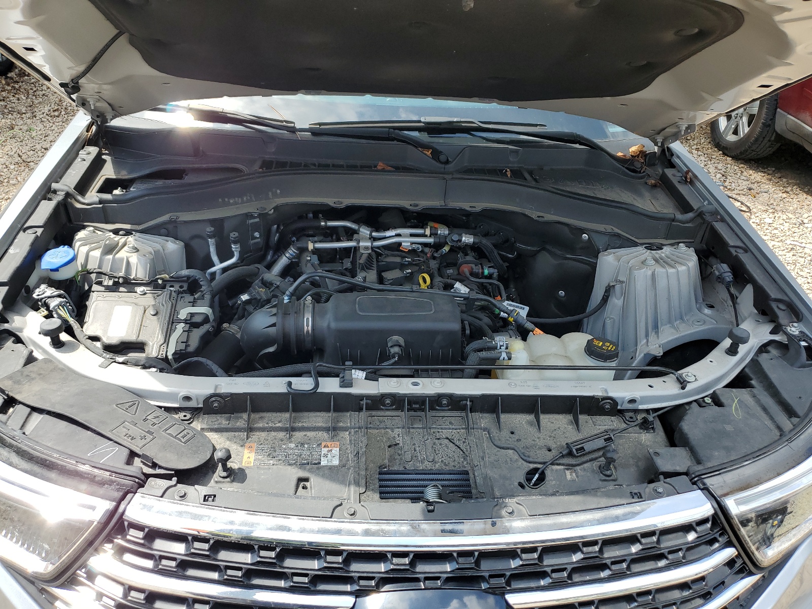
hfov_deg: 67.3
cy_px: 304
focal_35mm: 26
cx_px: 406
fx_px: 610
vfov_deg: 53.1
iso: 50
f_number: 1.5
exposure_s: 1/1000
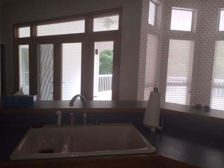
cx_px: 112
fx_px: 188
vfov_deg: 48.2
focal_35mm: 29
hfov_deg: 61.7
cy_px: 84
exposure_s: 1/120
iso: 50
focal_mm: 4.15
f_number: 2.2
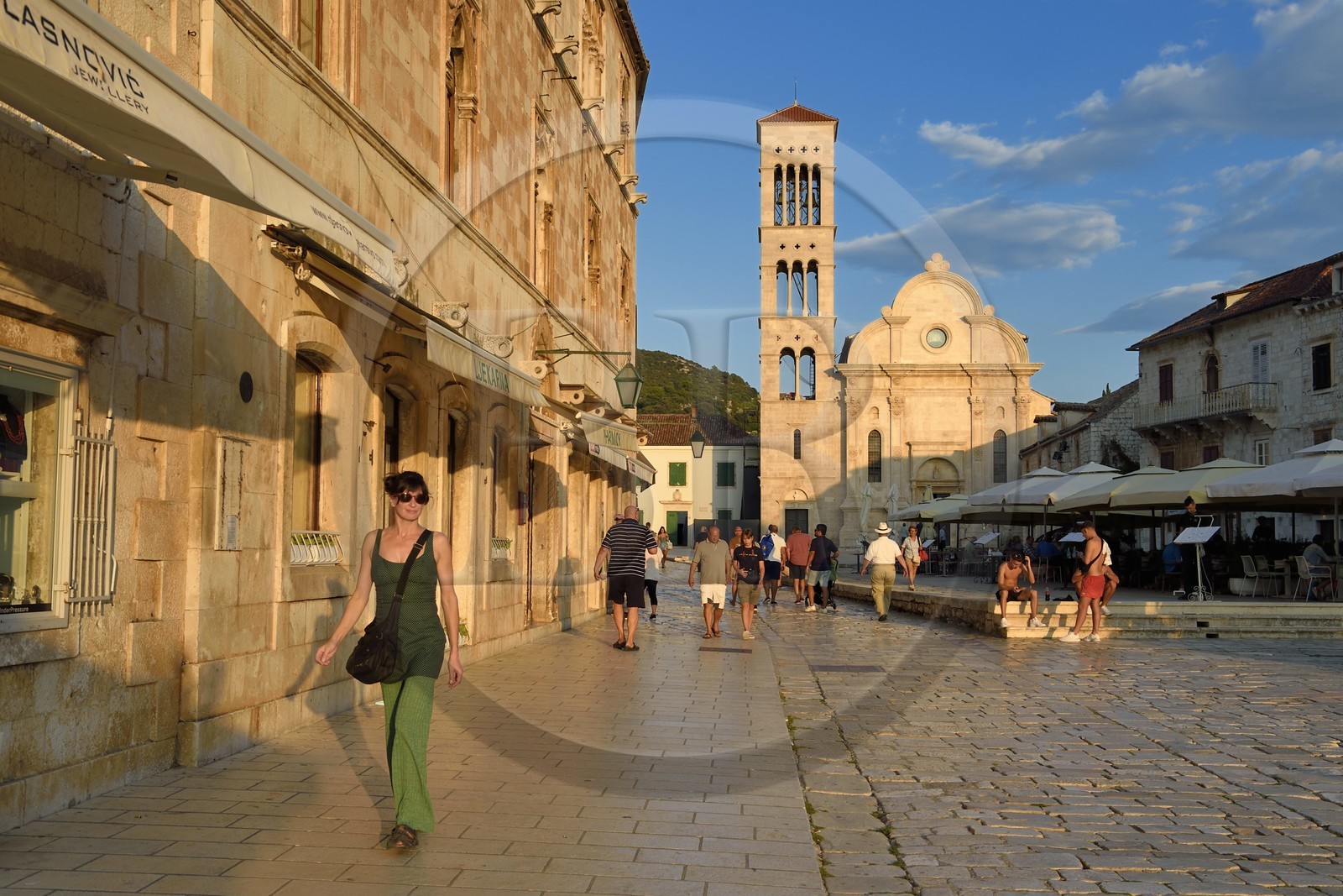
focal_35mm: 38
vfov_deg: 35.1
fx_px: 1418
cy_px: 448
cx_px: 672
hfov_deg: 50.7
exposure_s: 1/500
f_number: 8
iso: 200
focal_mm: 38
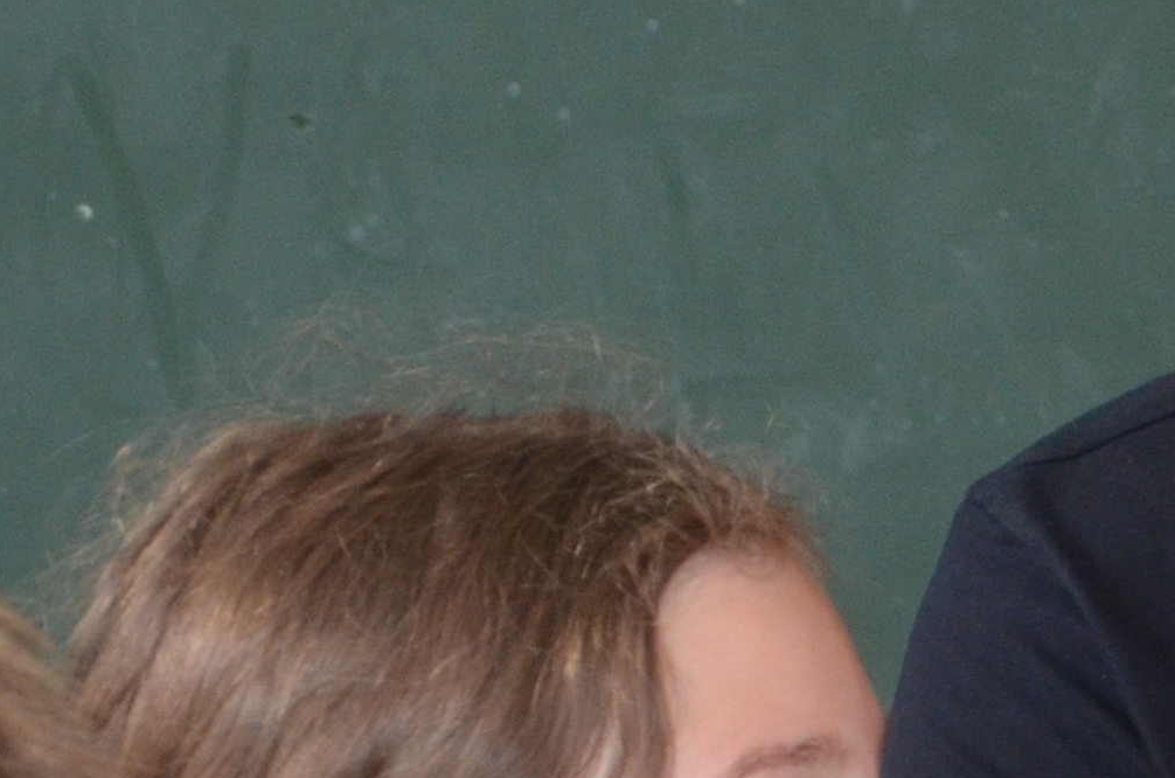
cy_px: 1231
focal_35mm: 382
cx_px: 1549
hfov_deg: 5.4
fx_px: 12440
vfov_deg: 3.6
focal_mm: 52
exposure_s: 1/60
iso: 800
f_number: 5
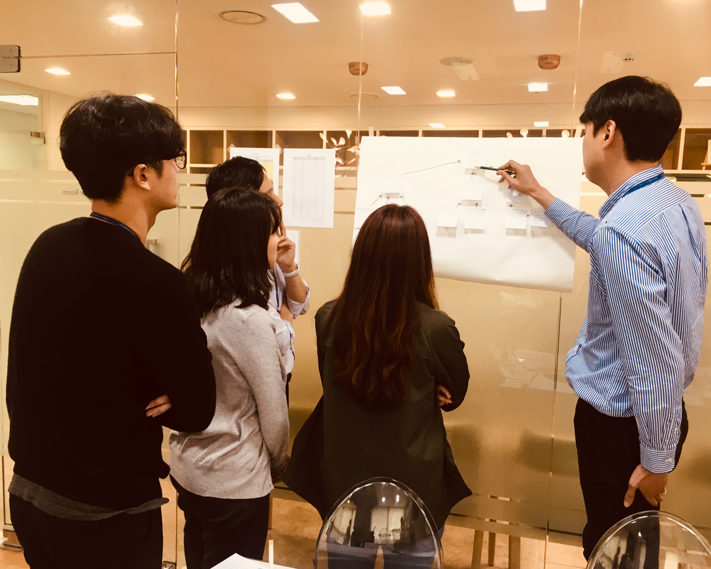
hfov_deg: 57.2
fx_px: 652
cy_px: 288
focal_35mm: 31
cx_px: 368
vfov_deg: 47.1
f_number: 2.2
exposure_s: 1/30
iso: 64
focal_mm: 4.15
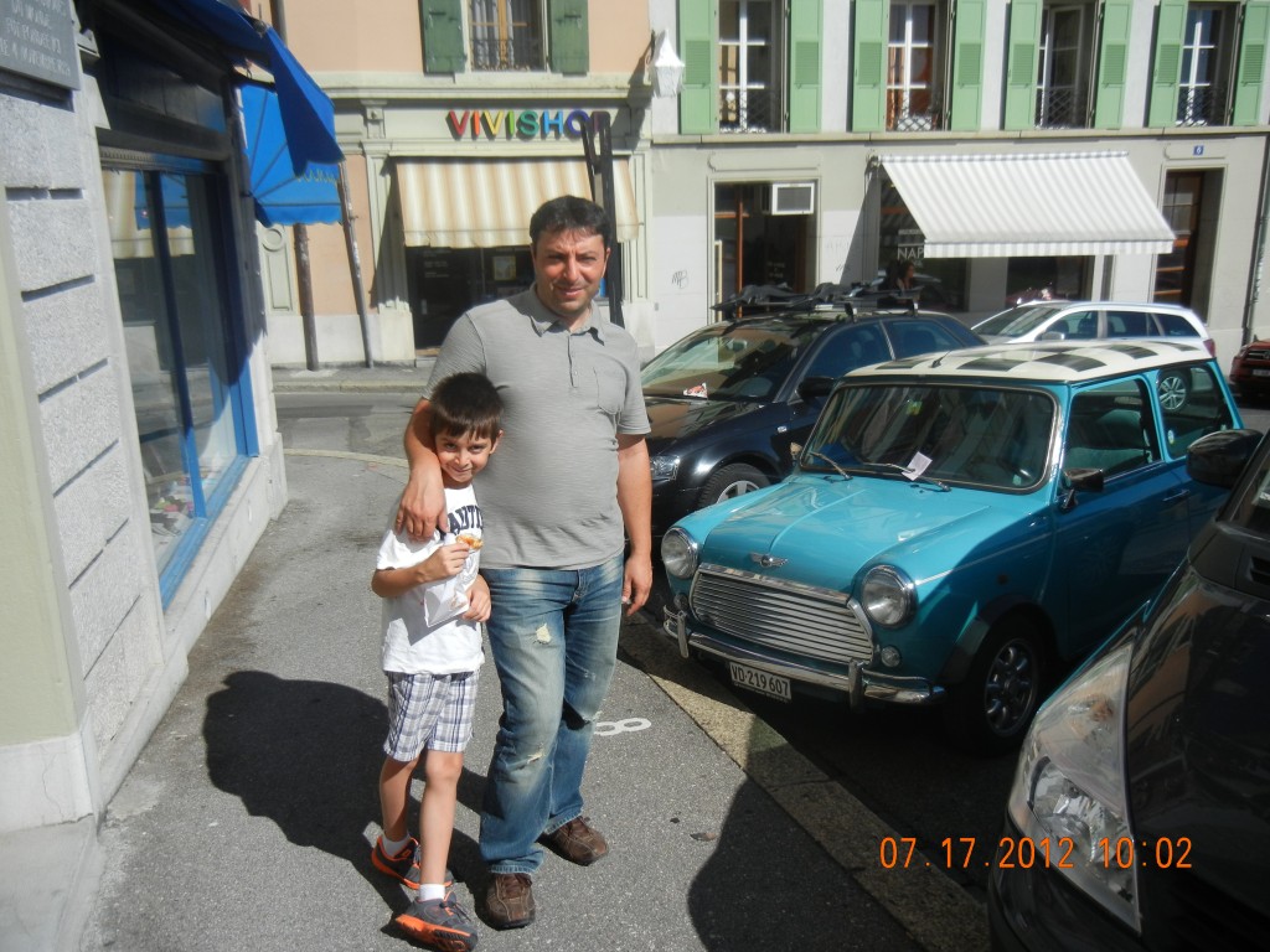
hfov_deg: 60.0
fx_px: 1101
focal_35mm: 30
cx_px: 635
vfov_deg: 46.8
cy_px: 476
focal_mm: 5.4
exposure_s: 1/548
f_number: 7
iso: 160
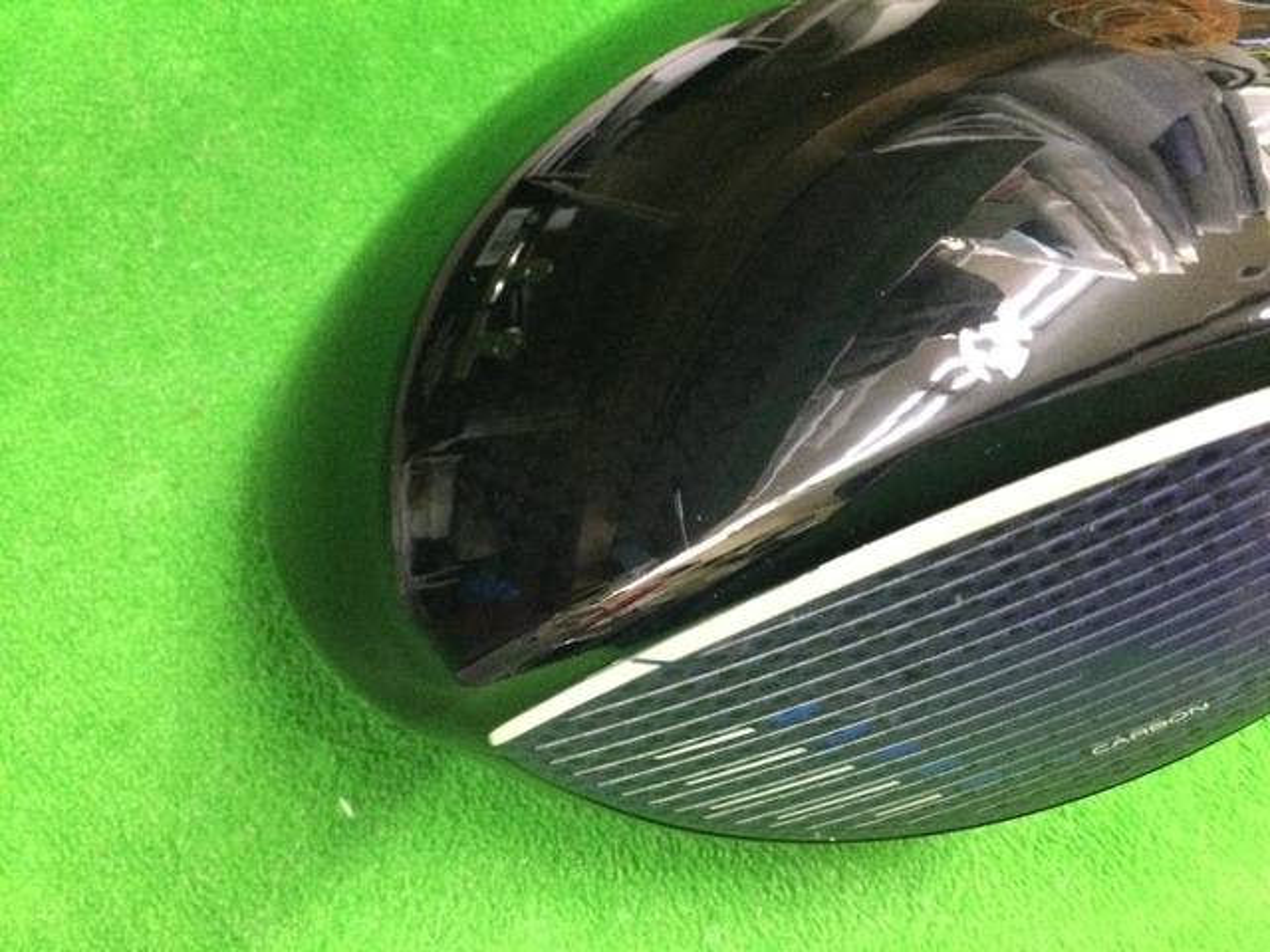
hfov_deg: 58.4
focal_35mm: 31
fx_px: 1137
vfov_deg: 45.4
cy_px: 476
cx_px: 635
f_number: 2.4
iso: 400
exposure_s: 1/15
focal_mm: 3.3
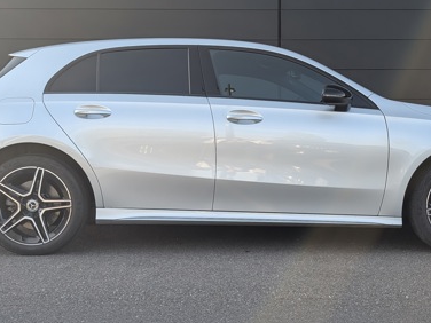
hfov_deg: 37.4
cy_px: 167
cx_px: 246
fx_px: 635
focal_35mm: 51
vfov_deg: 28.6
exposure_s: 1/210
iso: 20
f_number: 1.68
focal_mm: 6.9
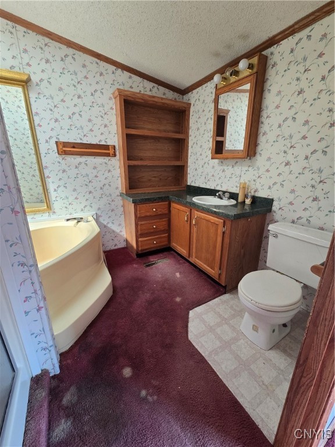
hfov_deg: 89.9
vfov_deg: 106.2
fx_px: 168
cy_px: 224
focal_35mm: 13
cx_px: 168
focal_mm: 2.2
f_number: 2.2
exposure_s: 1/60
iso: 80
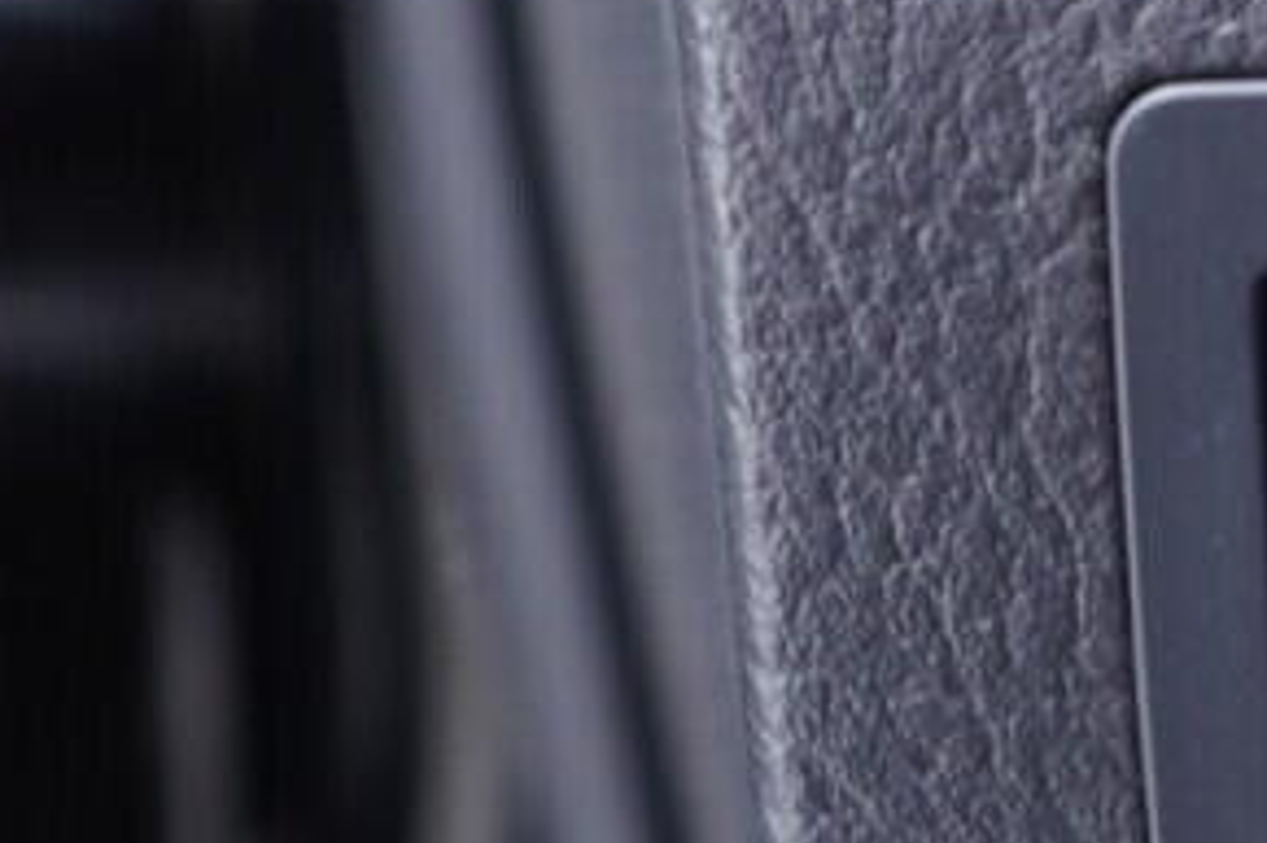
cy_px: 633
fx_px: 6296
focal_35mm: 179
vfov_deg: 7.7
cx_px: 2879
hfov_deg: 10.2
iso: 500
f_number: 2.8
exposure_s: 1/40
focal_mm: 24
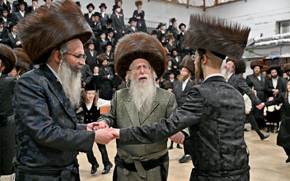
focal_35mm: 42
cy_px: 94
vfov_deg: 30.5
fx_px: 332
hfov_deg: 47.2
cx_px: 145
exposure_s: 1/250
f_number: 4
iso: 1600
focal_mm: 41
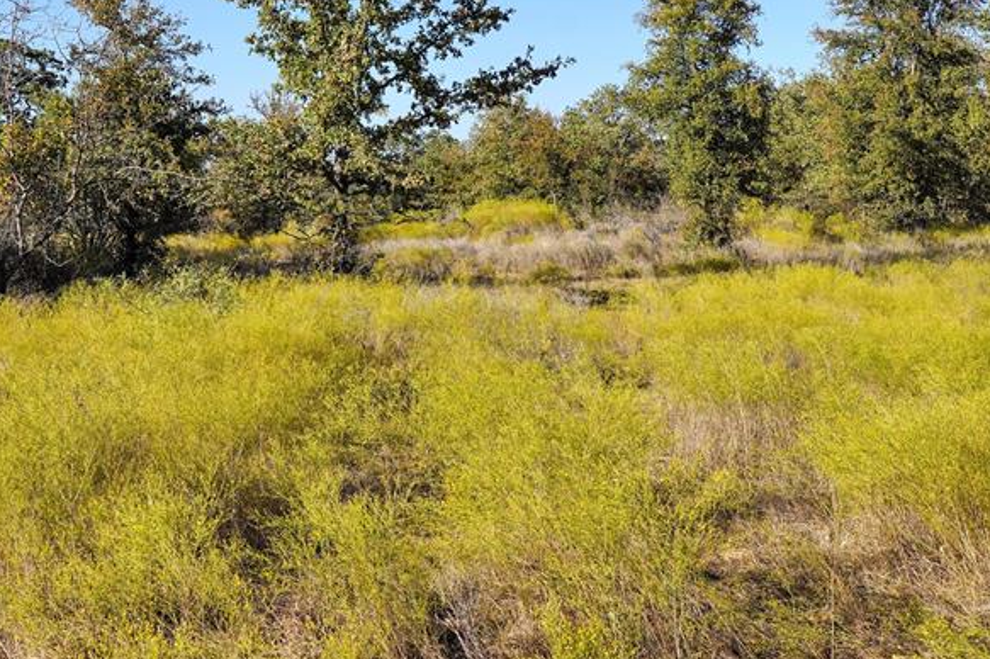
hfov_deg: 34.5
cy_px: 105
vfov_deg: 22.9
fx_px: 1594
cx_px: 452
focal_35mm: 58
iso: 100
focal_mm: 22
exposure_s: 1/160
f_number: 10
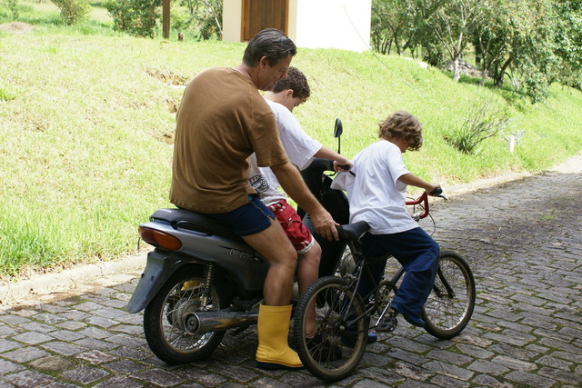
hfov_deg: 43.6
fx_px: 728
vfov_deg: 29.9
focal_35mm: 45
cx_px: 291
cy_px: 194
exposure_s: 1/200
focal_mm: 30
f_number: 5.6
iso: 100
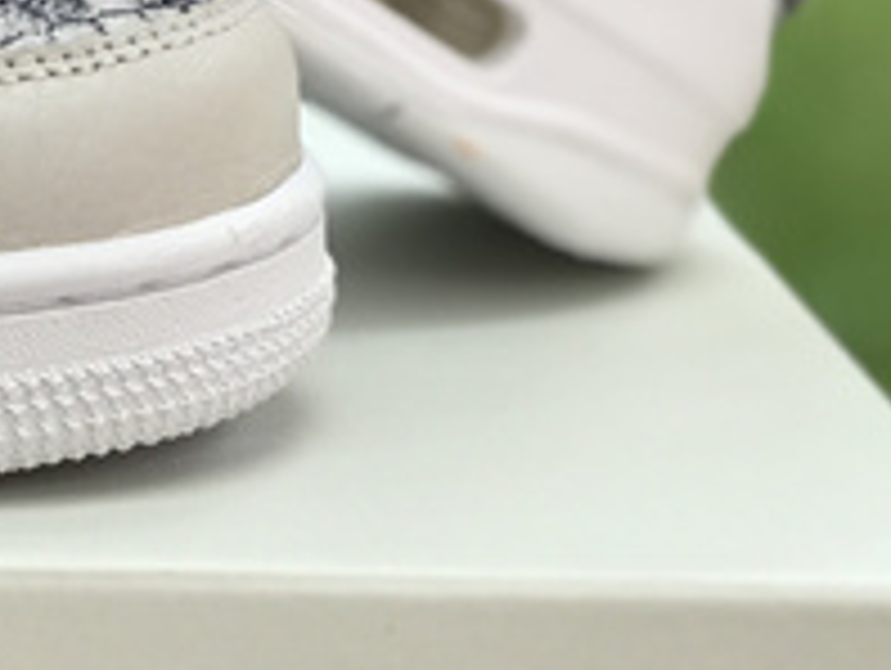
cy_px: -438
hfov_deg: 9.0
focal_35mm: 213
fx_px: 5489
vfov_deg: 6.9
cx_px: -454
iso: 20
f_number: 2.8
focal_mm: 6.6
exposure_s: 1/154
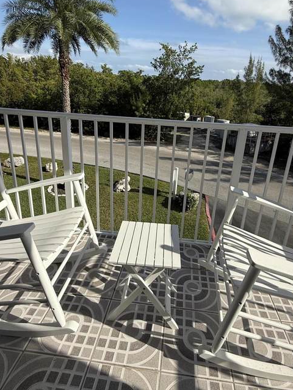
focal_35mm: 21
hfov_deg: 63.3
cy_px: 157
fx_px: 237
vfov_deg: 78.1
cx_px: 160
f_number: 2.2
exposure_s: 1/2506
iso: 50
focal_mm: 2.22
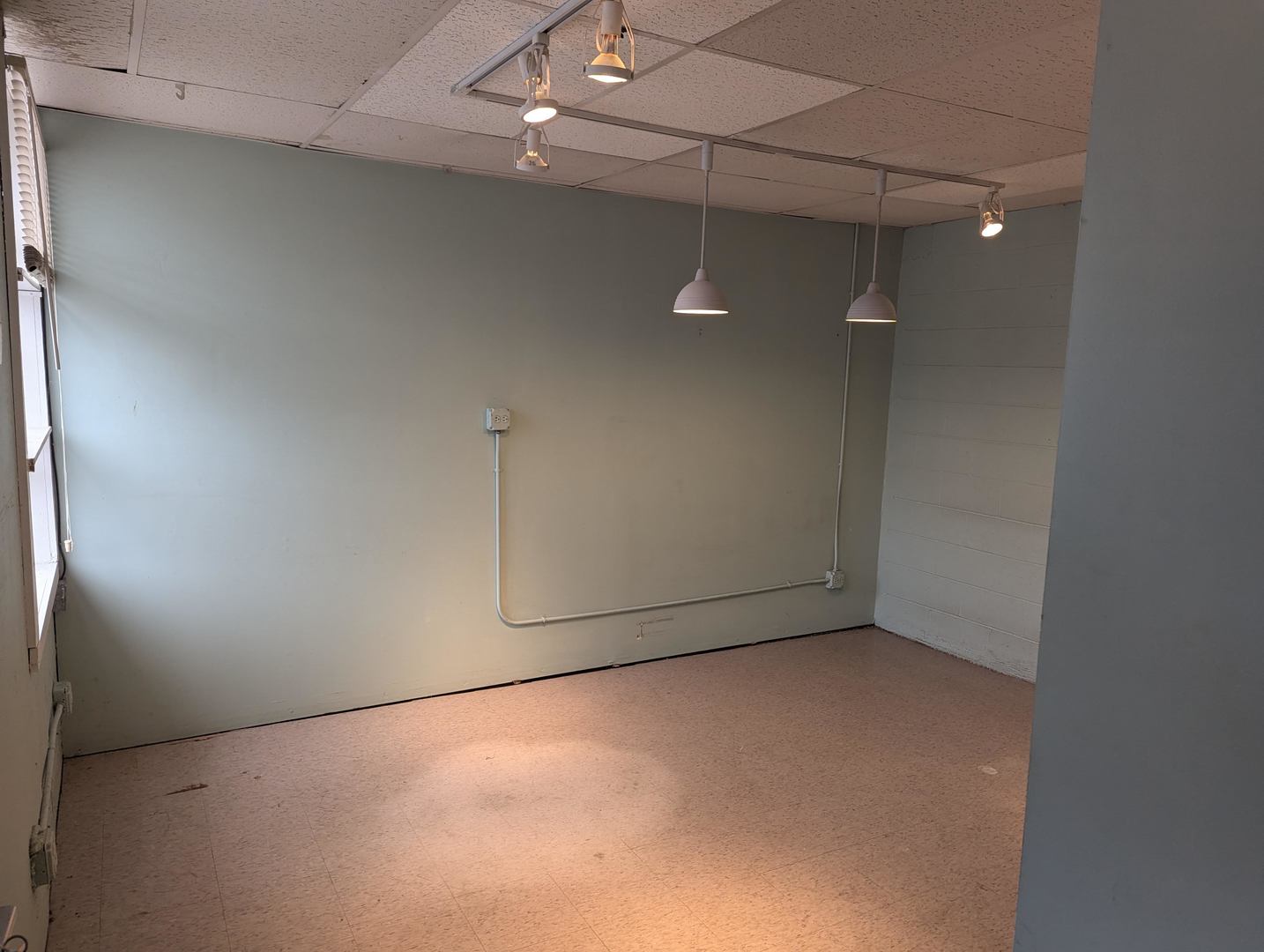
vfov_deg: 56.9
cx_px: 632
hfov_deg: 71.5
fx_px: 878
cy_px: 476
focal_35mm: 24
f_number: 1.85
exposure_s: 1/120
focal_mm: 6.81
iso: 120
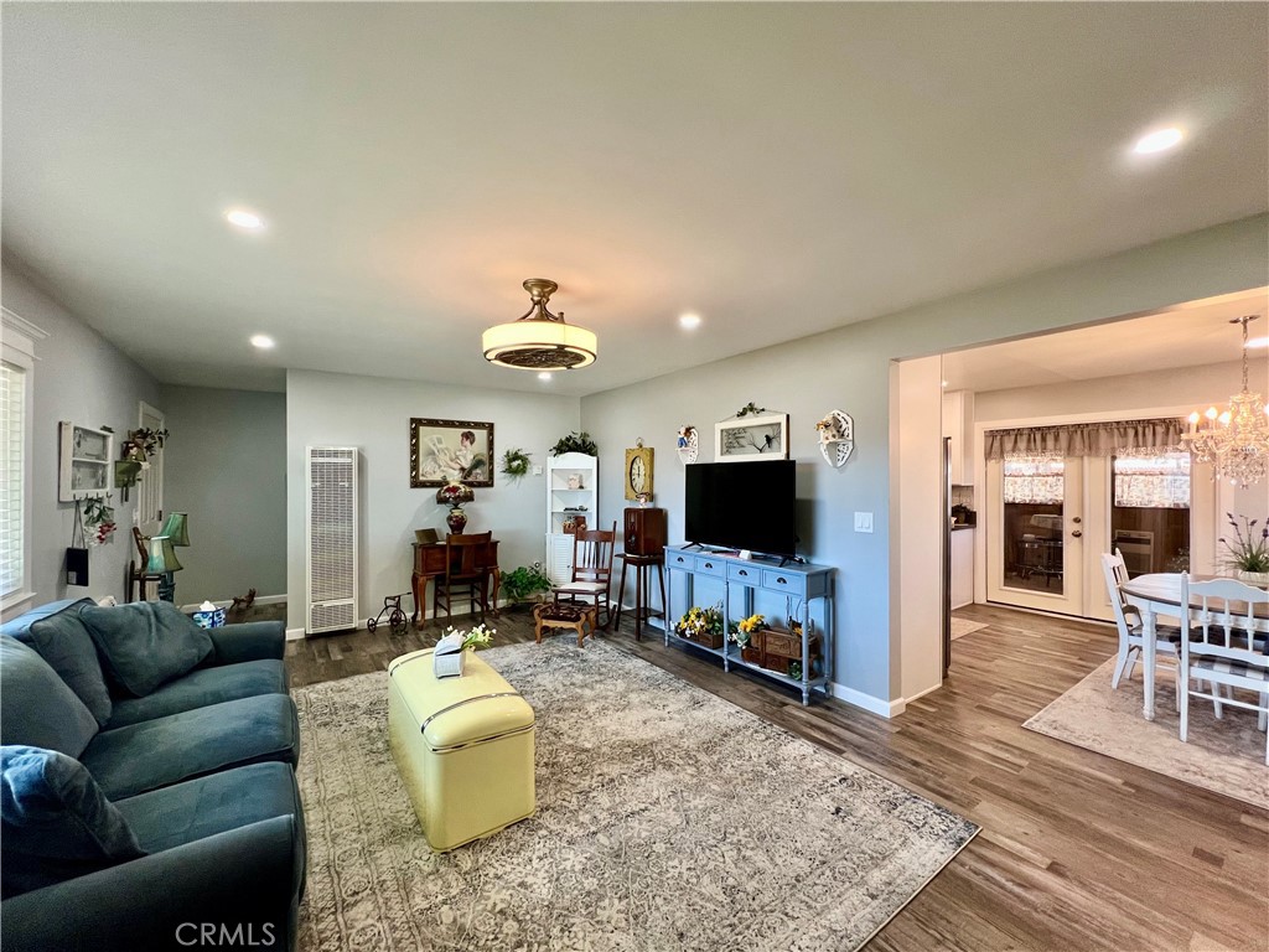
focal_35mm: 13
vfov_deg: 89.9
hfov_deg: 106.2
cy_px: 476
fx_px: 477
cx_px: 634
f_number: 1.8
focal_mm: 1.57
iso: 200
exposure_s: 1/120
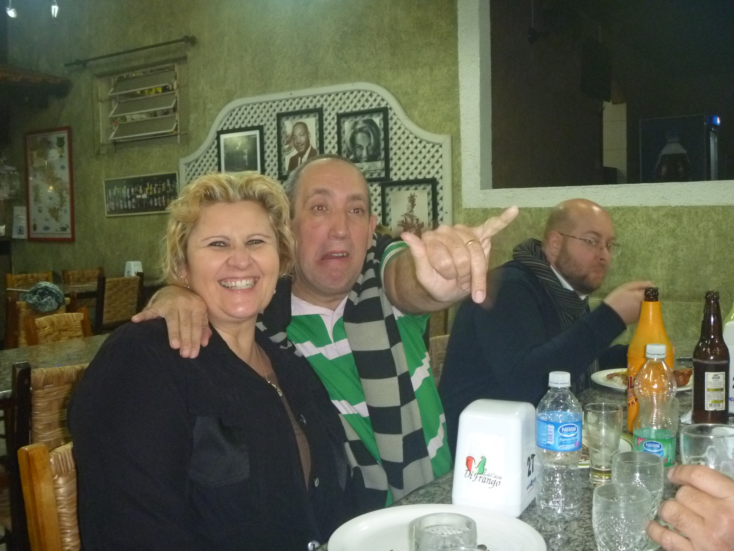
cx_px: 367
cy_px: 276
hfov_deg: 52.6
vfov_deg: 40.7
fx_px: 742
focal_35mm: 35
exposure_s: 1/30
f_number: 3.5
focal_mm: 6.3
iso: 400
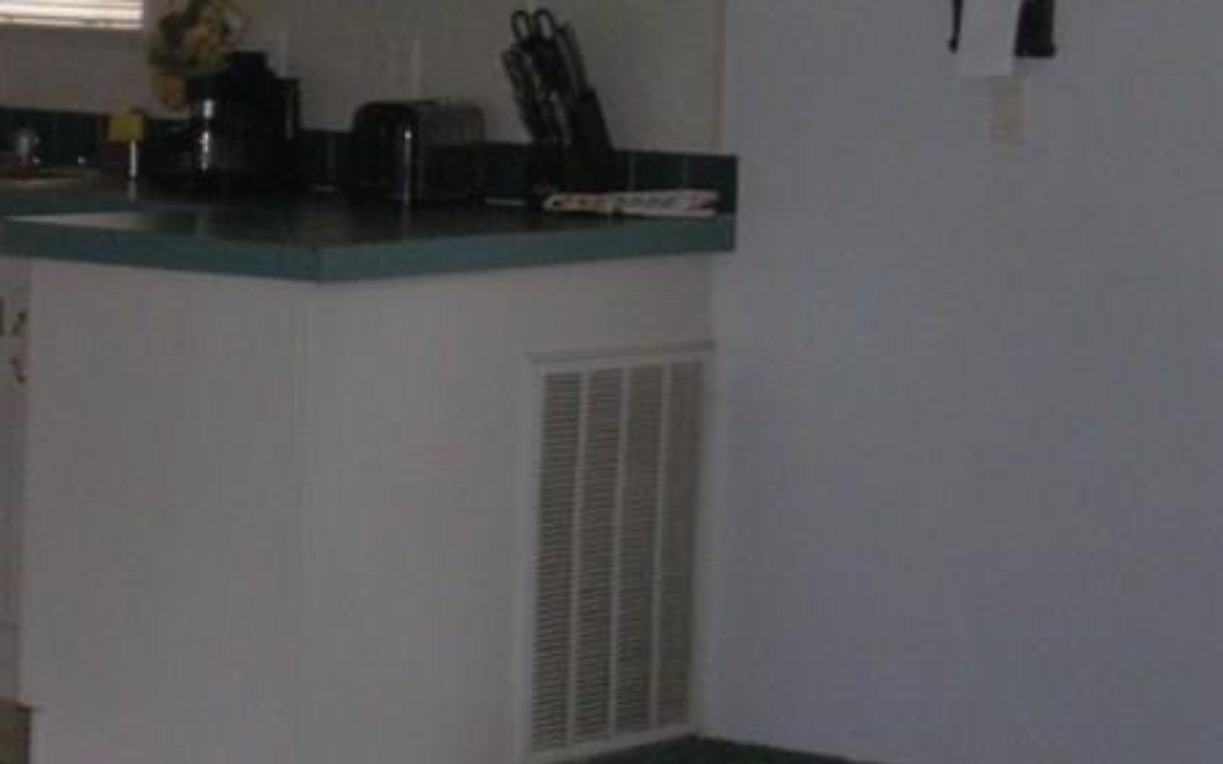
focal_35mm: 151
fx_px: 5032
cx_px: 424
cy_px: 119
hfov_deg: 13.8
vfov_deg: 8.7
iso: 137
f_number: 3.6
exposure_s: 1/60.1
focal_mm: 10.4
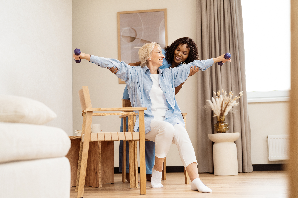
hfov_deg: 39.6
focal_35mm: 50
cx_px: 149
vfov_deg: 27.0
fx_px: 414
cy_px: 99
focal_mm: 50
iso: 200
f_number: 2.2
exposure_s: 1/160
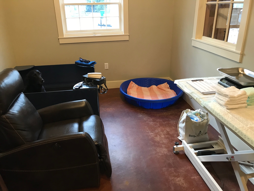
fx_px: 205
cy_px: 96
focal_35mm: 28
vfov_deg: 49.7
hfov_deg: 63.4
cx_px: 127
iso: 40
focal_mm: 3.99
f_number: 1.8
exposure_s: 1/15
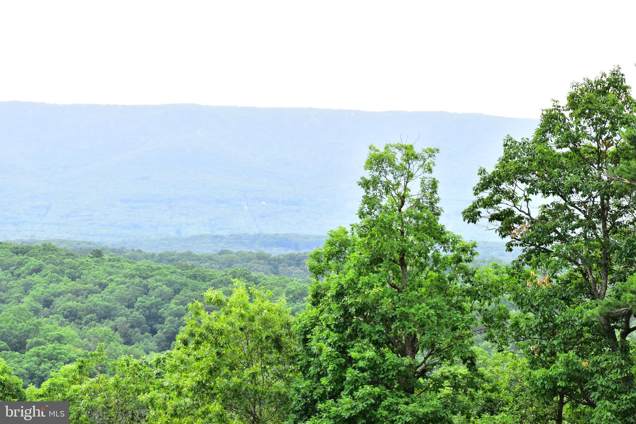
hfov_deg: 17.5
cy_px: 212
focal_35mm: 117
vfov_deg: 11.7
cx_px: 318
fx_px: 2067
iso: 800
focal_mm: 78
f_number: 10
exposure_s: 1/200
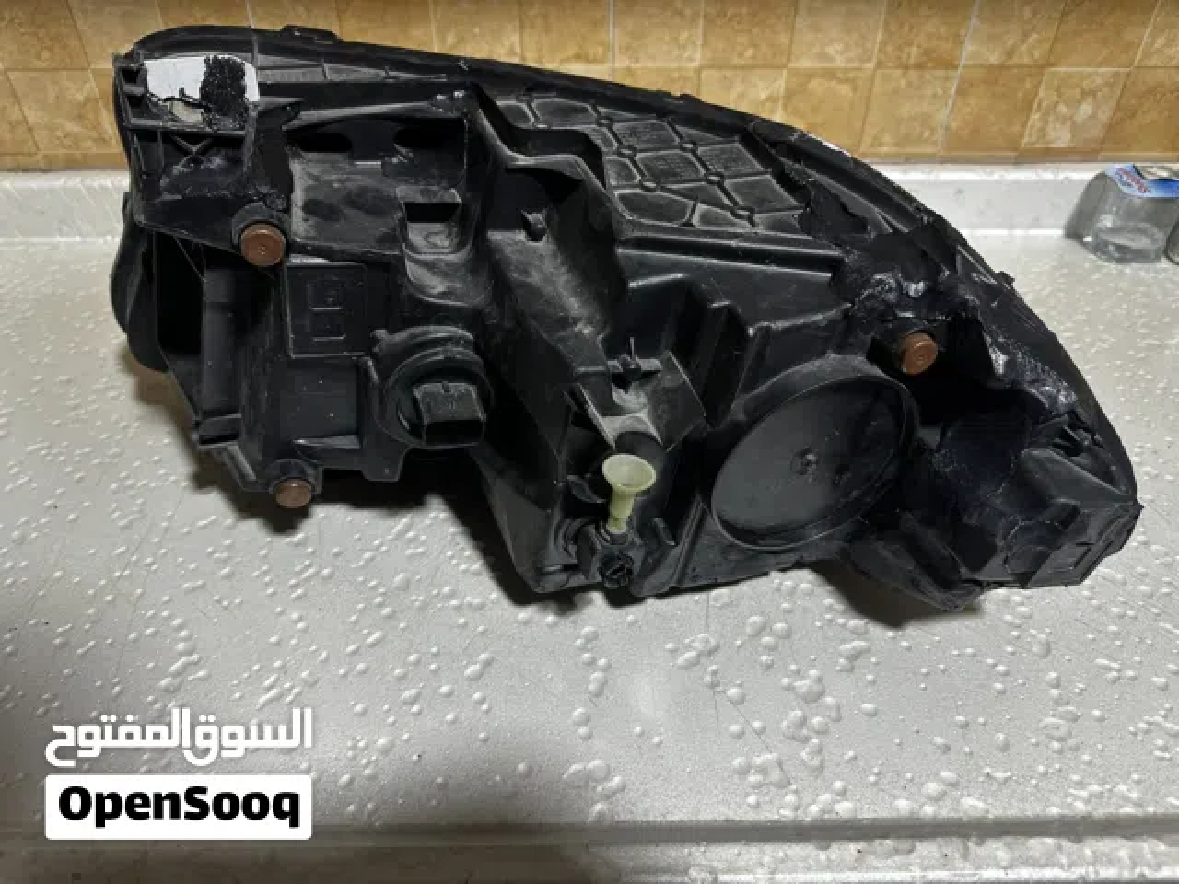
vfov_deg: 56.8
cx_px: 590
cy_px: 442
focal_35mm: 24
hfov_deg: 71.6
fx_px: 817
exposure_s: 1/50
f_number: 1.78
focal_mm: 6.86
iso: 320
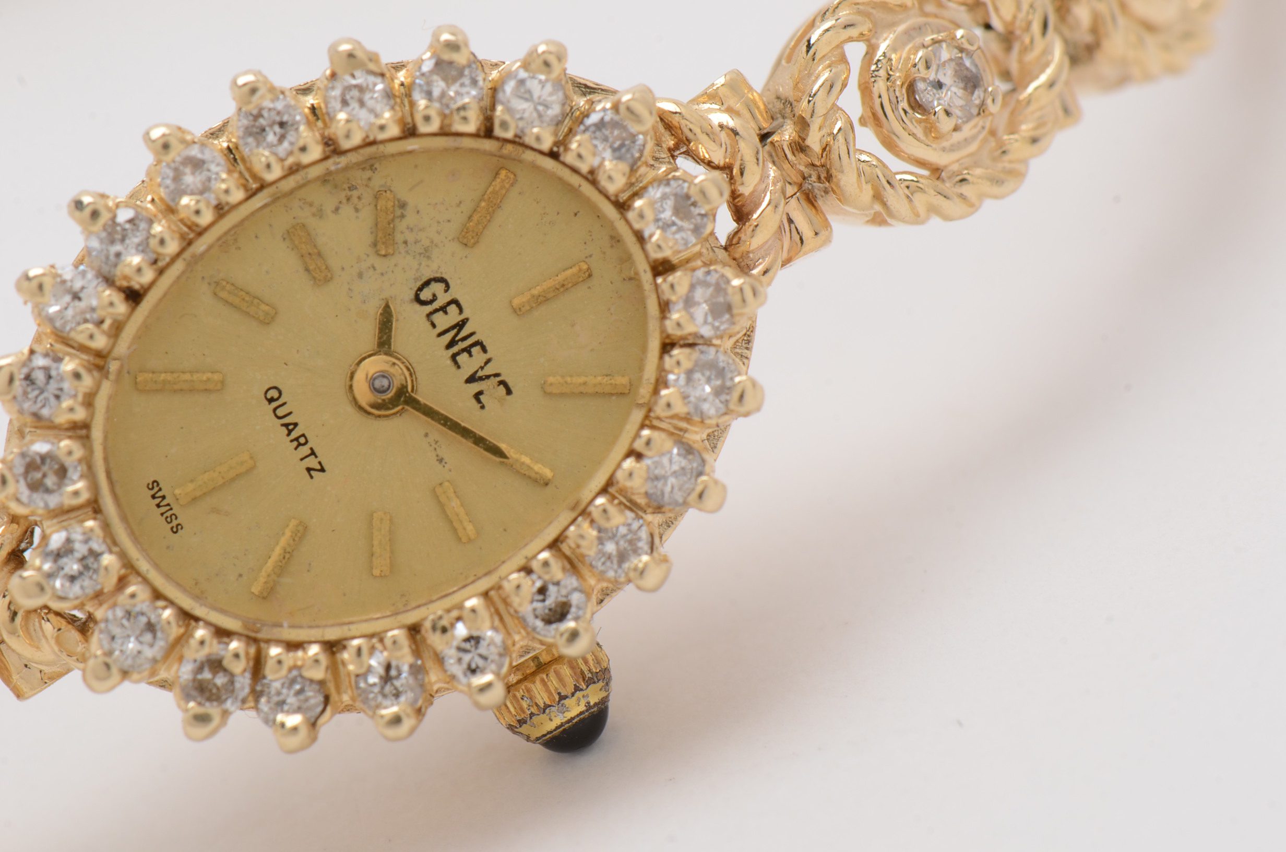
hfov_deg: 16.1
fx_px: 4545
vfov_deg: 10.7
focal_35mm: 128
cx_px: 643
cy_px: 426
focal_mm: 85
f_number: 18
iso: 200
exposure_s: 1/125
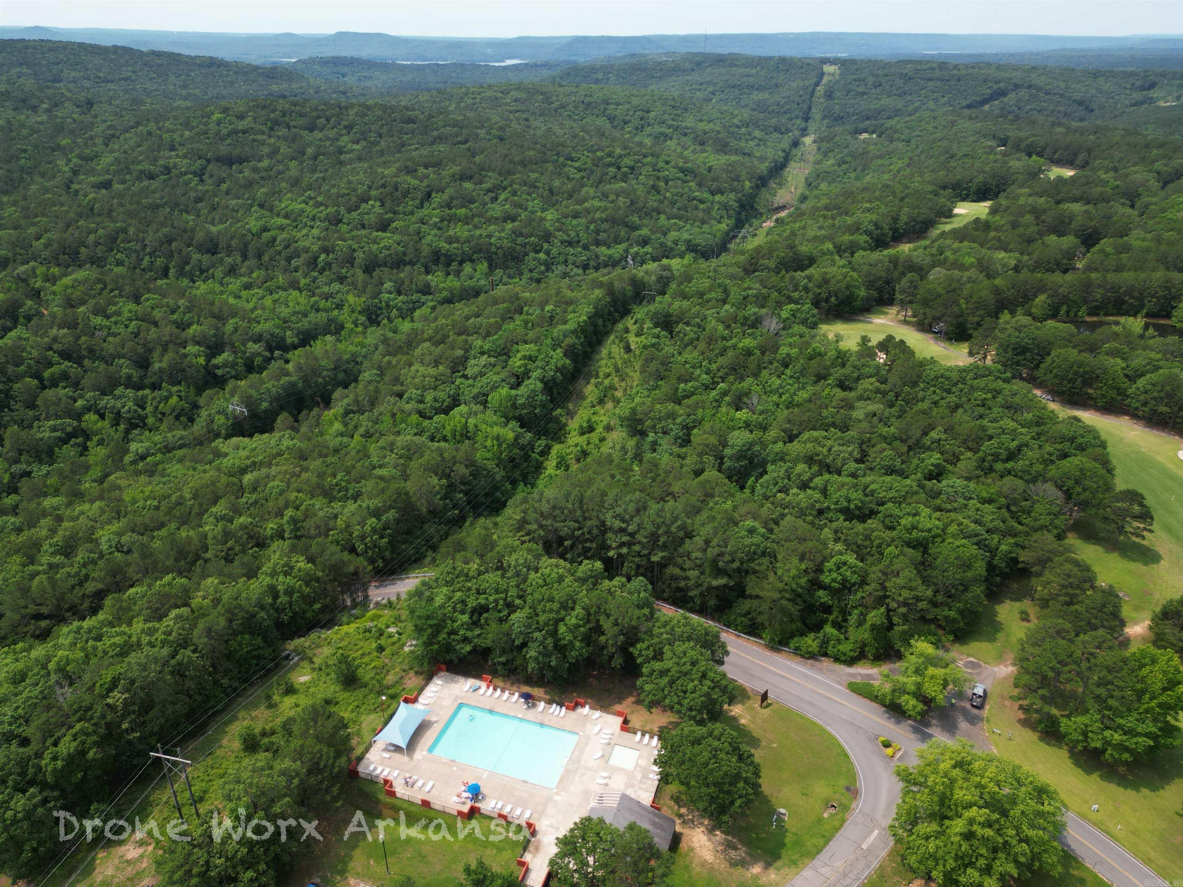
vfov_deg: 56.8
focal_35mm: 24
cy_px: 444
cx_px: 592
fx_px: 820
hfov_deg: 71.6
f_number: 1.7
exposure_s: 1/2000
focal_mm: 6.72
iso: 200
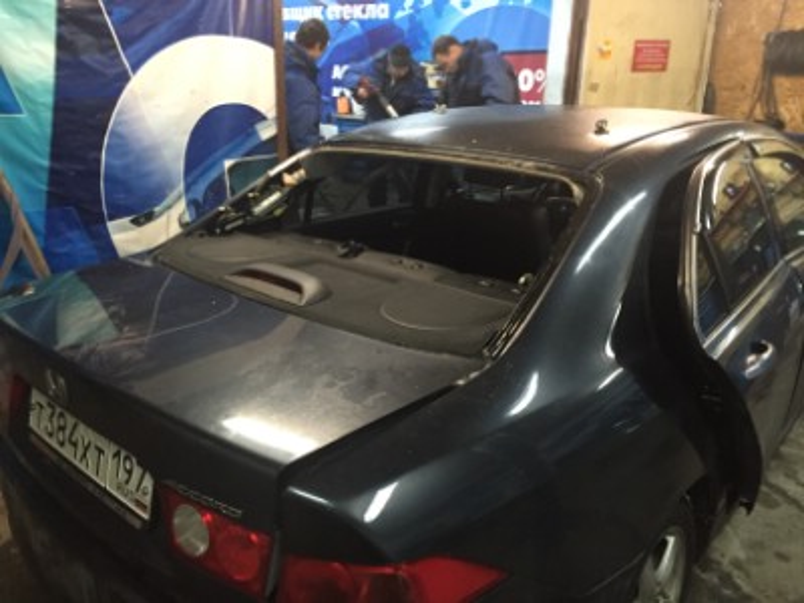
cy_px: 302
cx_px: 402
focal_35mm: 29
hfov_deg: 61.7
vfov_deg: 48.2
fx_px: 674
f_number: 2.2
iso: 250
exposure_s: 1/20
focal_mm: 4.15
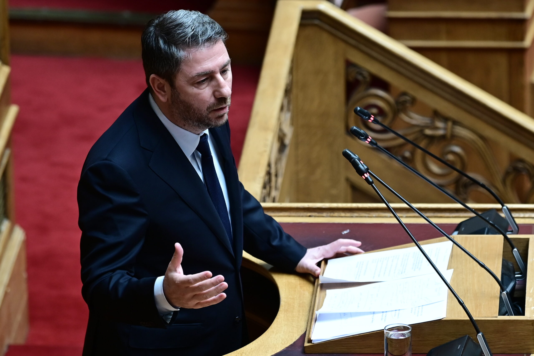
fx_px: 3782
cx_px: 267
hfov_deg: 8.1
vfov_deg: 5.4
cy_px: 178
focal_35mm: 255
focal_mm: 170
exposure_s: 1/200
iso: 500
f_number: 3.2
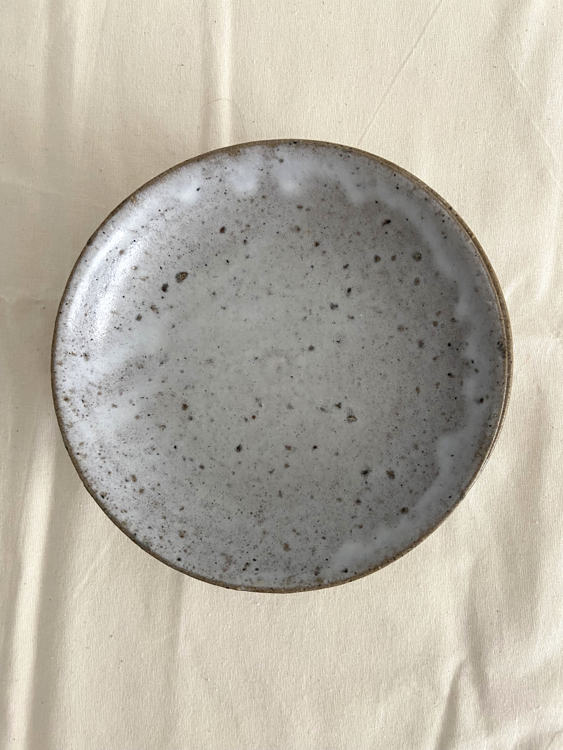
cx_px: 282
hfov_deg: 53.1
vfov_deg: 67.3
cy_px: 375
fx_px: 564
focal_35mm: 26
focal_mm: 4.25
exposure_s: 1/60
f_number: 1.8
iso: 125
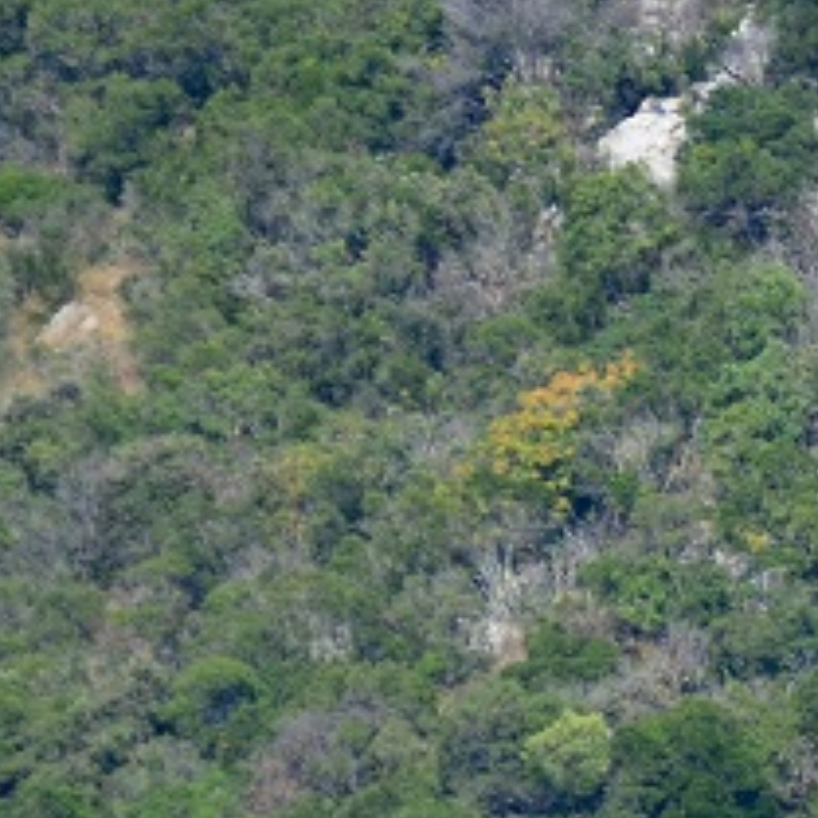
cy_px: 640
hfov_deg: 1.0
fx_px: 48845
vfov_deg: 1.0
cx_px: 1106
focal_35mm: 1827
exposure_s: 1/1250
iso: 400
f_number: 5.6
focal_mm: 300
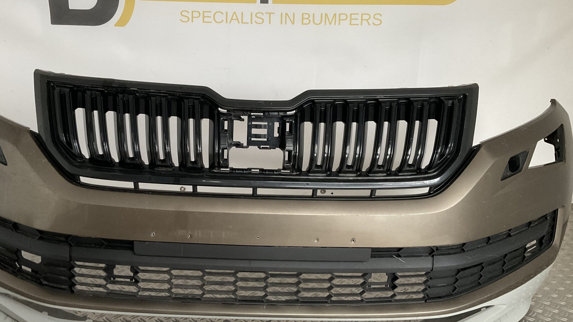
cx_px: 247
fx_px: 562
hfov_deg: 53.8
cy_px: 157
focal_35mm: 37
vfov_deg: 32.0
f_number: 1.8
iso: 250
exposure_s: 1/50
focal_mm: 3
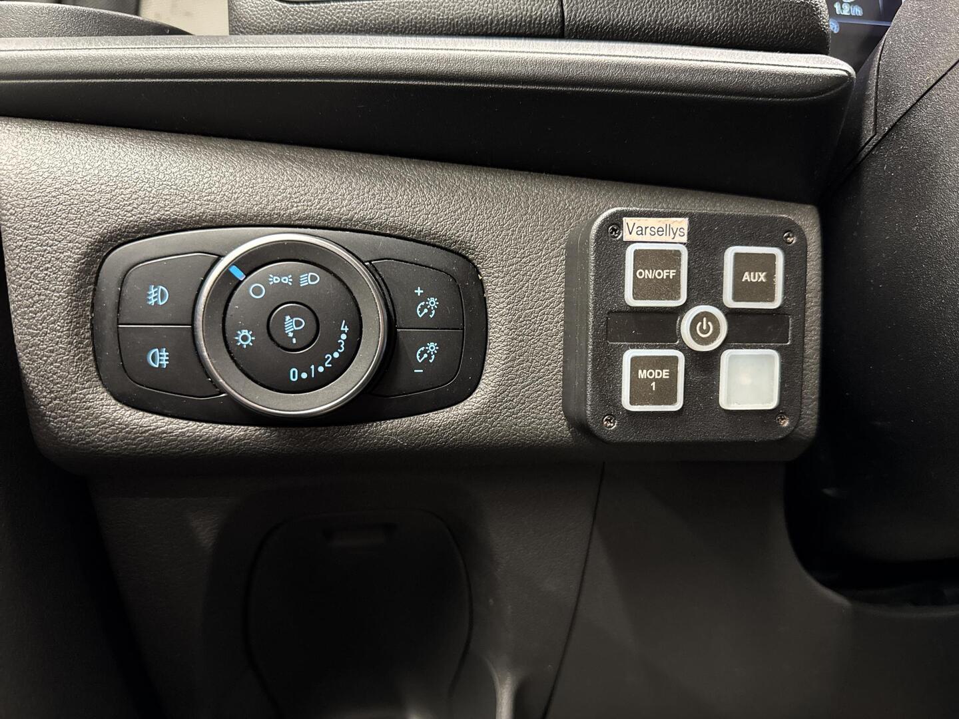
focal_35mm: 24
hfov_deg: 71.6
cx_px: 480
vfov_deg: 56.8
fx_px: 665
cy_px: 360
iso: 1000
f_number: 1.78
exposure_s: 1/37
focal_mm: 6.76
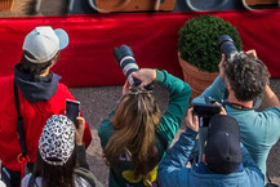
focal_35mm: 162
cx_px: -126
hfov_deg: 12.1
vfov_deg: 7.7
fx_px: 1261
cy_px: -311
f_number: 2.8
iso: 100
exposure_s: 1/1600
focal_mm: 8.4
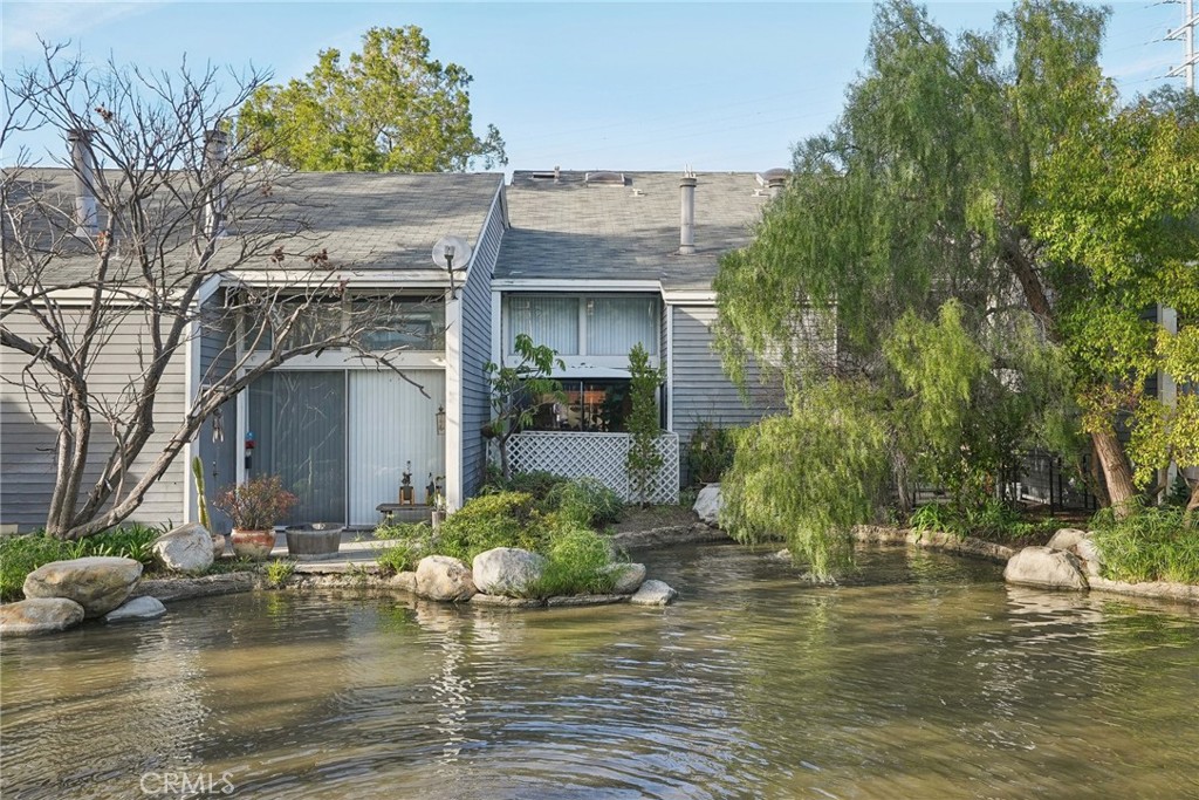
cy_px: 400
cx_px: 600
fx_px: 1066
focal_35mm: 32
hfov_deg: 58.7
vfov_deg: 41.1
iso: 400
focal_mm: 32
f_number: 8
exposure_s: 1/125
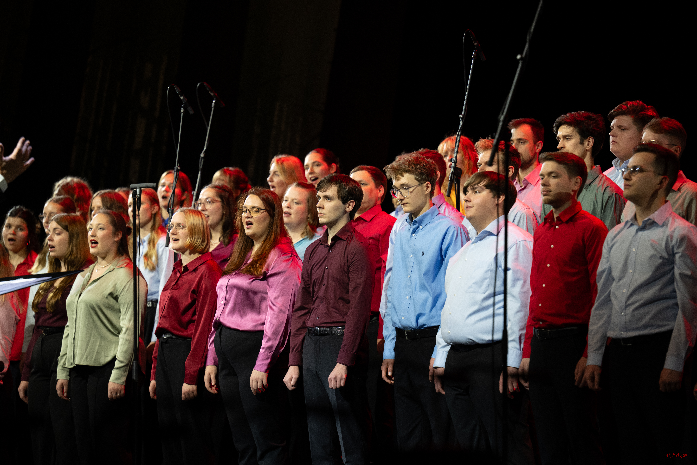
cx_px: 348
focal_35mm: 160
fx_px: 3098
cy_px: 232
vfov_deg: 8.6
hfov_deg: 12.8
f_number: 3.5
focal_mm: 160
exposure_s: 1/160
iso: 1000
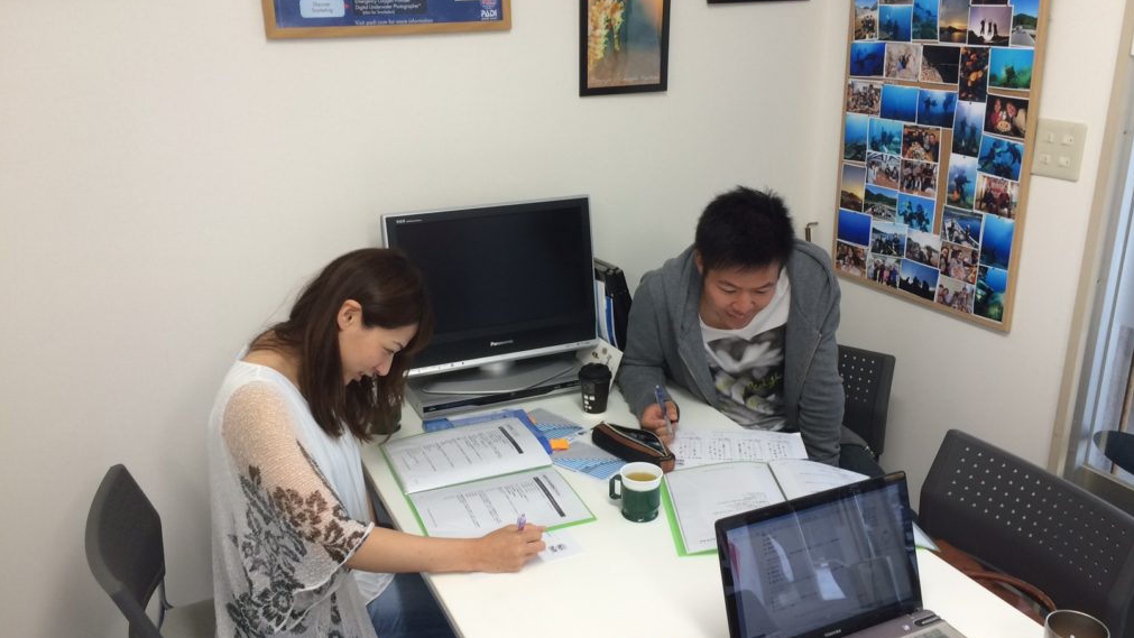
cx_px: 572
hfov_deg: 61.0
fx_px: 962
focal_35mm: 32
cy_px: 331
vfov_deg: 36.7
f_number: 2.2
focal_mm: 4.15
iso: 50
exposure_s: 1/30
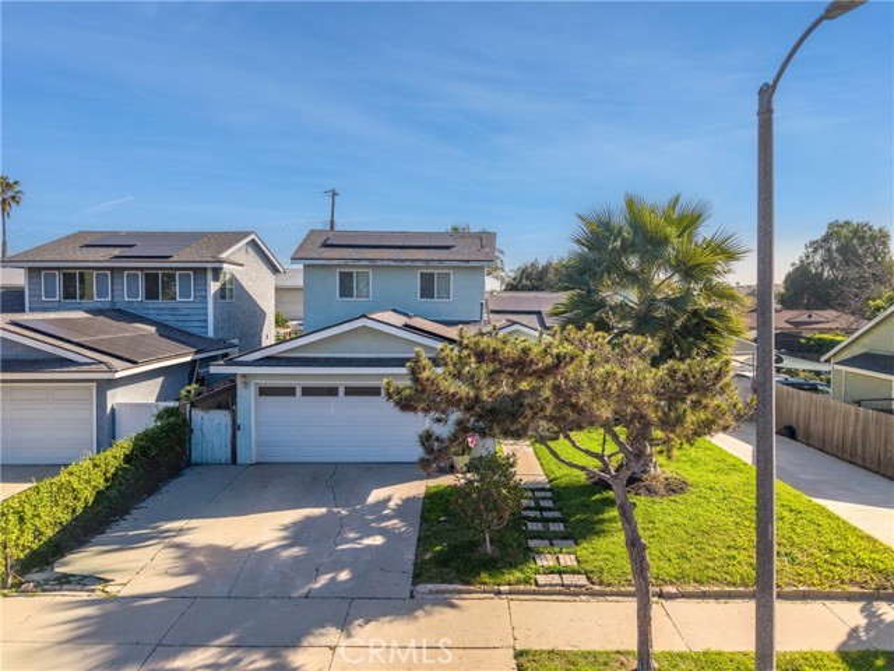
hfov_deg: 71.6
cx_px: 447
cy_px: 336
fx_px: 620
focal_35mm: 24
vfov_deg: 56.8
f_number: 1.8
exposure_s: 1/160
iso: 200
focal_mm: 8.67
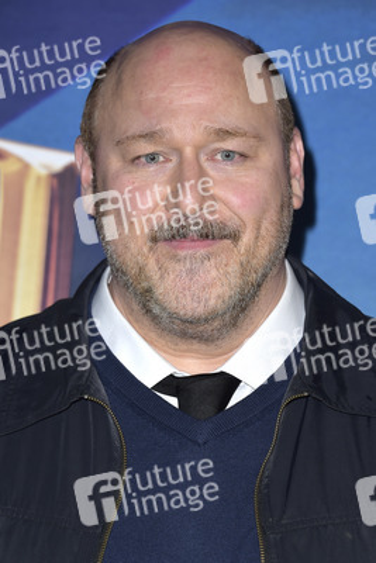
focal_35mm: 160
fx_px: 2504
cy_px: 282
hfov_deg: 8.6
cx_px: 188
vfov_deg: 12.8
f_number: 6.3
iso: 320
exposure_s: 1/250
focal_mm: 160
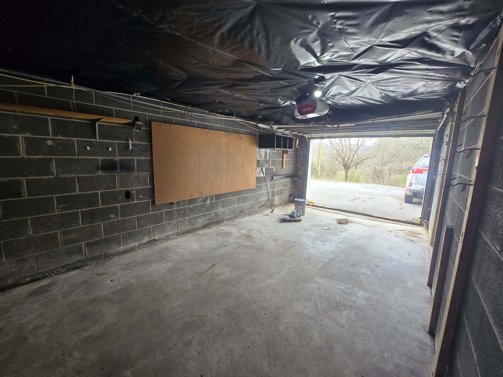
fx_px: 189
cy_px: 188
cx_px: 252
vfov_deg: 89.9
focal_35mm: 13
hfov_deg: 106.2
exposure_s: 1/60
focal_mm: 2.2
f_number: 2.2
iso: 80
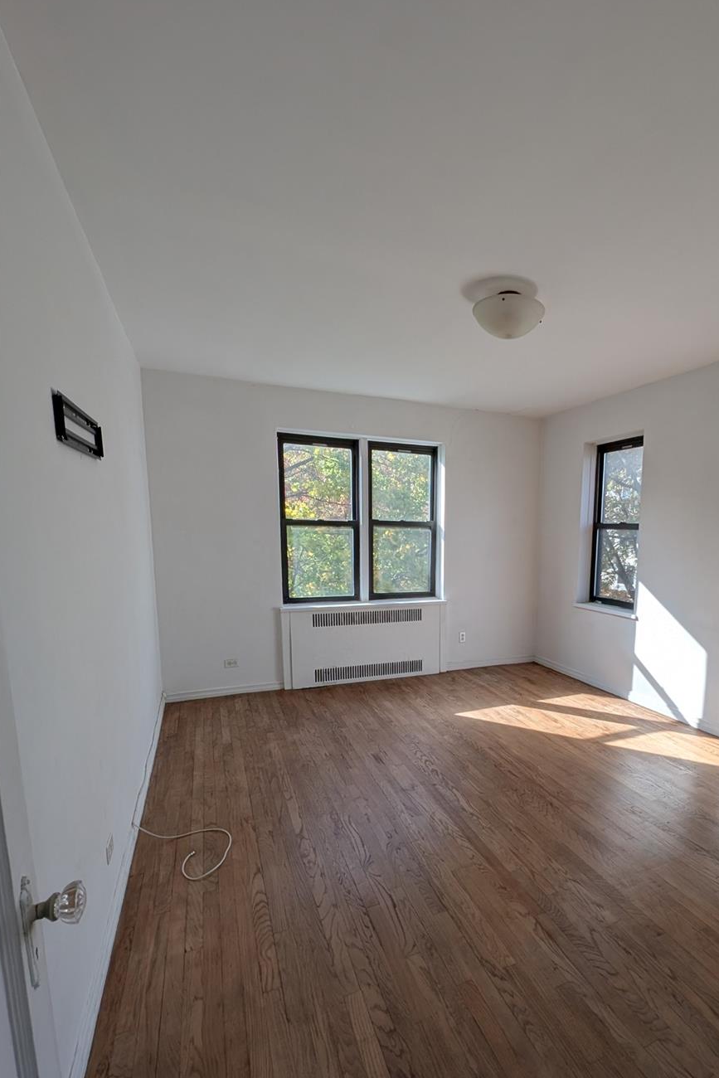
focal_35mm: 16
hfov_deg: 71.8
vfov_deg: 96.1
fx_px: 479
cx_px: 474
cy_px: 614
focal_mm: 1.95
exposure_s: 1/449
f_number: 2.2
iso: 52
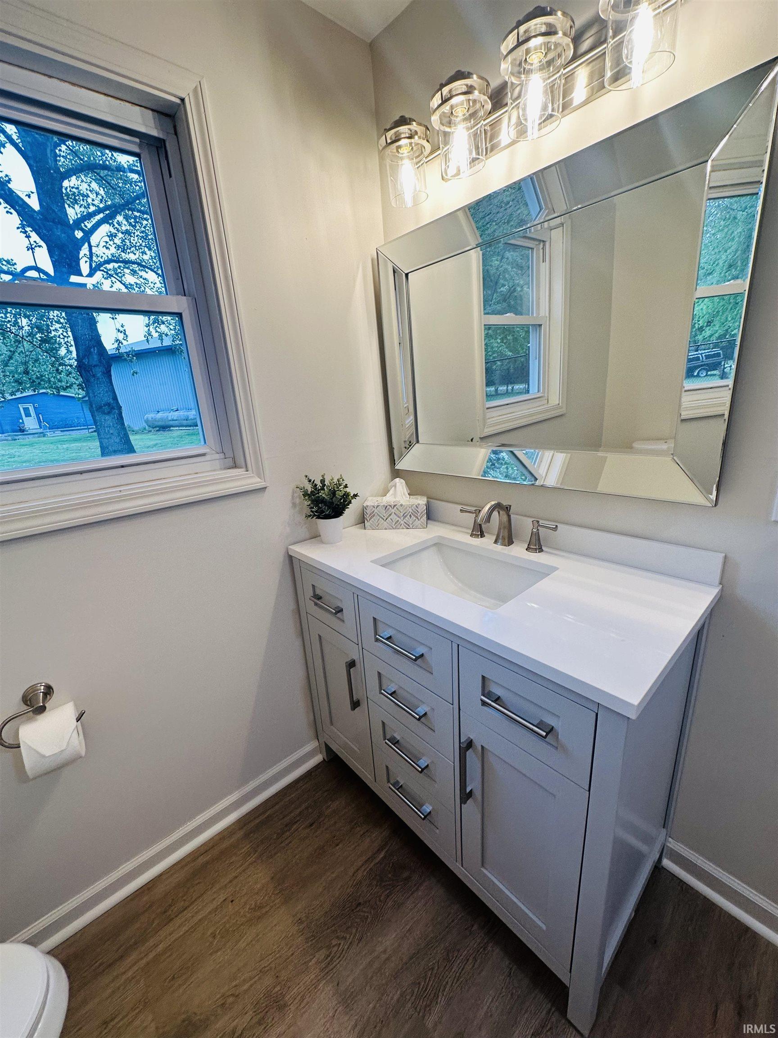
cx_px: 389
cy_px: 519
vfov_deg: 102.1
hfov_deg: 85.7
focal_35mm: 14
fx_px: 420
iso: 100
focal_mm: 2.22
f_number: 2.2
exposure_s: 1/120
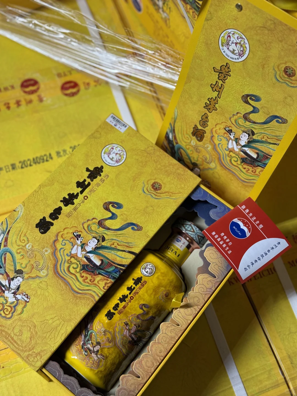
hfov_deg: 30.3
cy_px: 198
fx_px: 549
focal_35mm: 48
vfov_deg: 39.7
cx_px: 148
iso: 100
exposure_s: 1/60
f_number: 1.78
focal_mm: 6.76
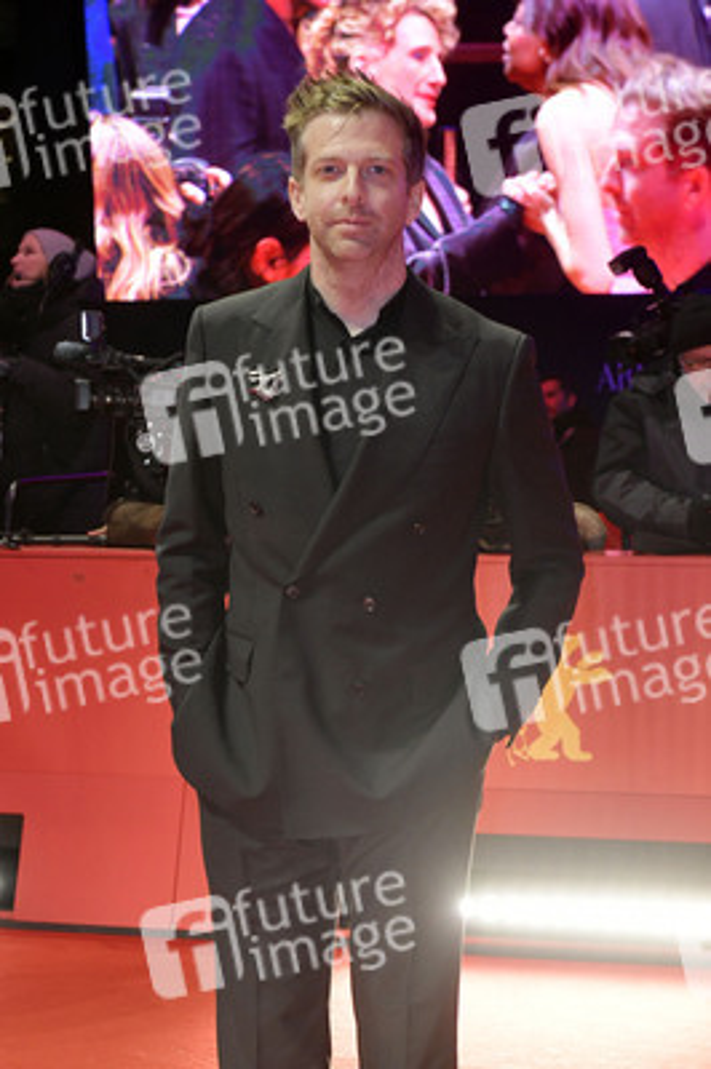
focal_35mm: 56
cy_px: 534
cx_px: 356
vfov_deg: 35.7
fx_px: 1662
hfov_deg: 24.2
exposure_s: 1/250
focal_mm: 56
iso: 2000
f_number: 6.3
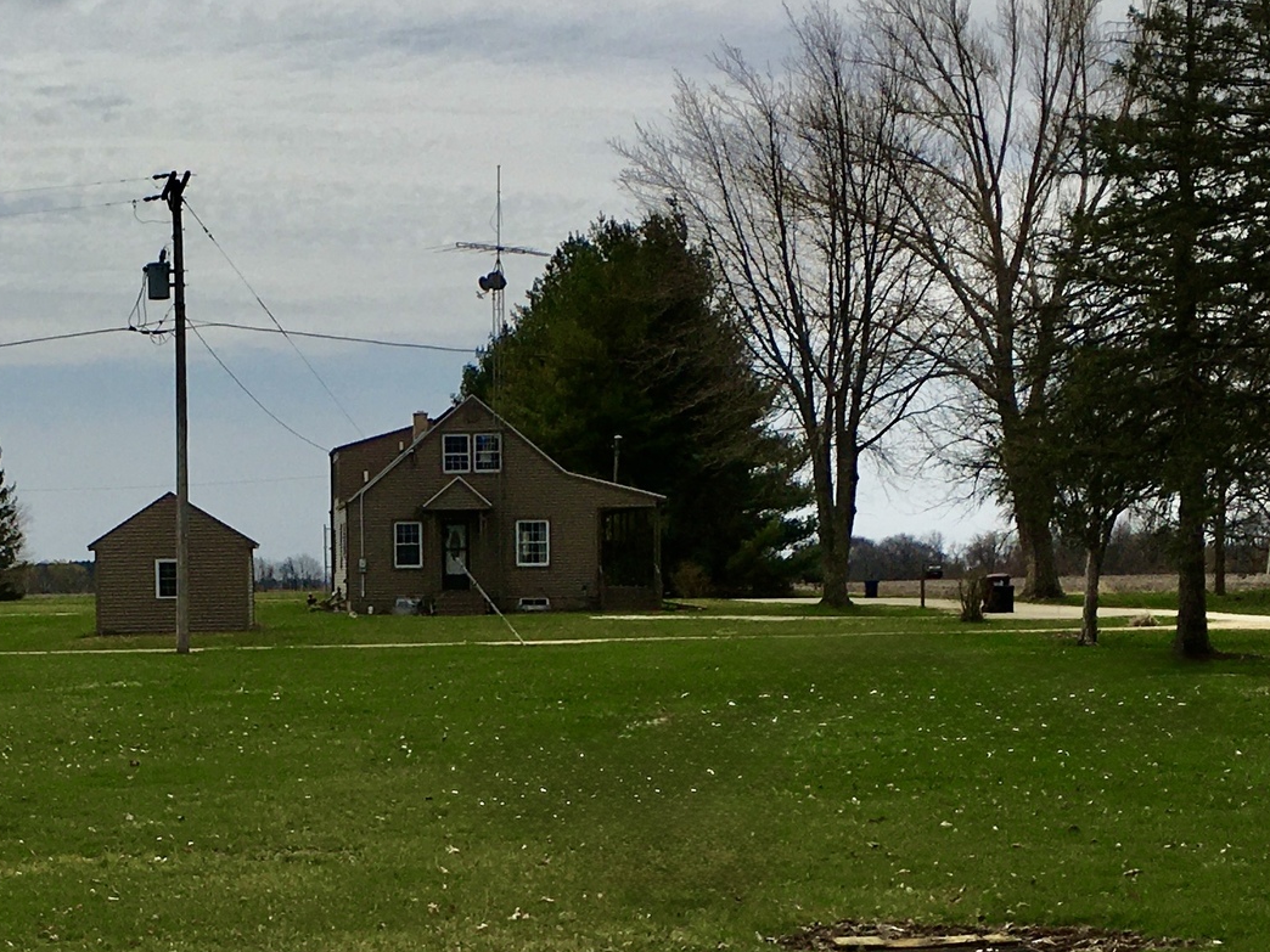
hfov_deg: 46.4
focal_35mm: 40
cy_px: 372
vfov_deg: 35.8
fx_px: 1468
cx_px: 471
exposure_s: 1/5495
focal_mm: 4.15
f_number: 2.2
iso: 25
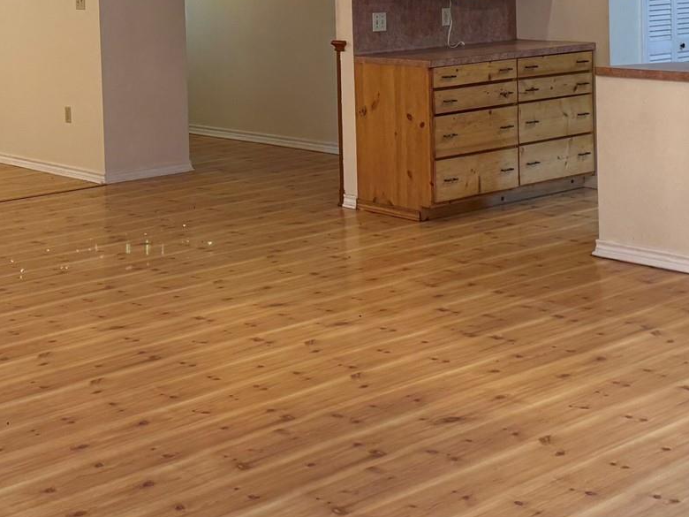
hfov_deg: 30.4
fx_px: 1254
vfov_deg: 22.5
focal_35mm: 63
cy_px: 20
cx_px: 210
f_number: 1.78
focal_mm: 6.76
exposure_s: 1/120
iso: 200
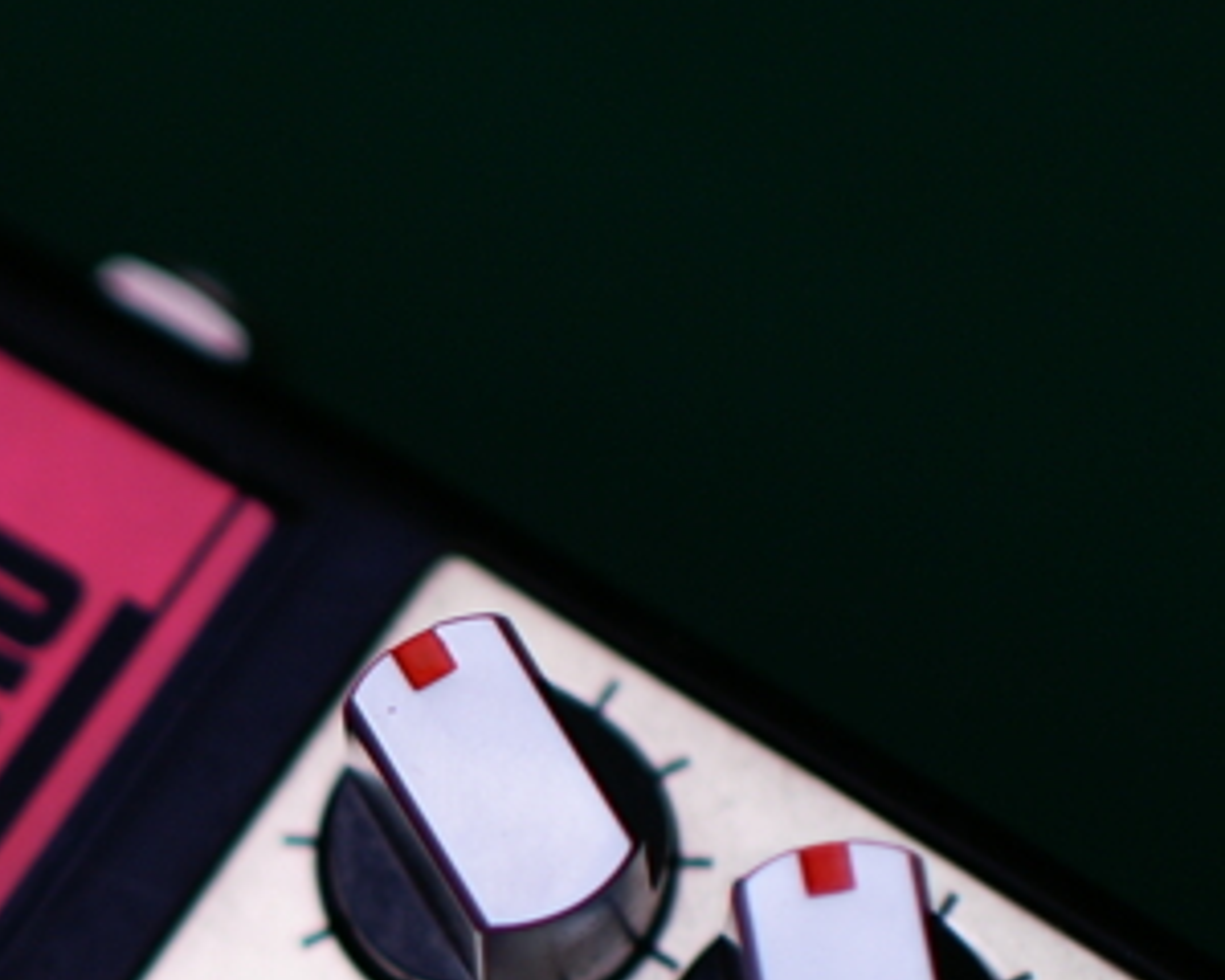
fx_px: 4759
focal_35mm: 131
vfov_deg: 11.6
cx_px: -237
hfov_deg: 14.2
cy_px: 1070
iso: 200
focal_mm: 35
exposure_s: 1/125
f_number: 1.6
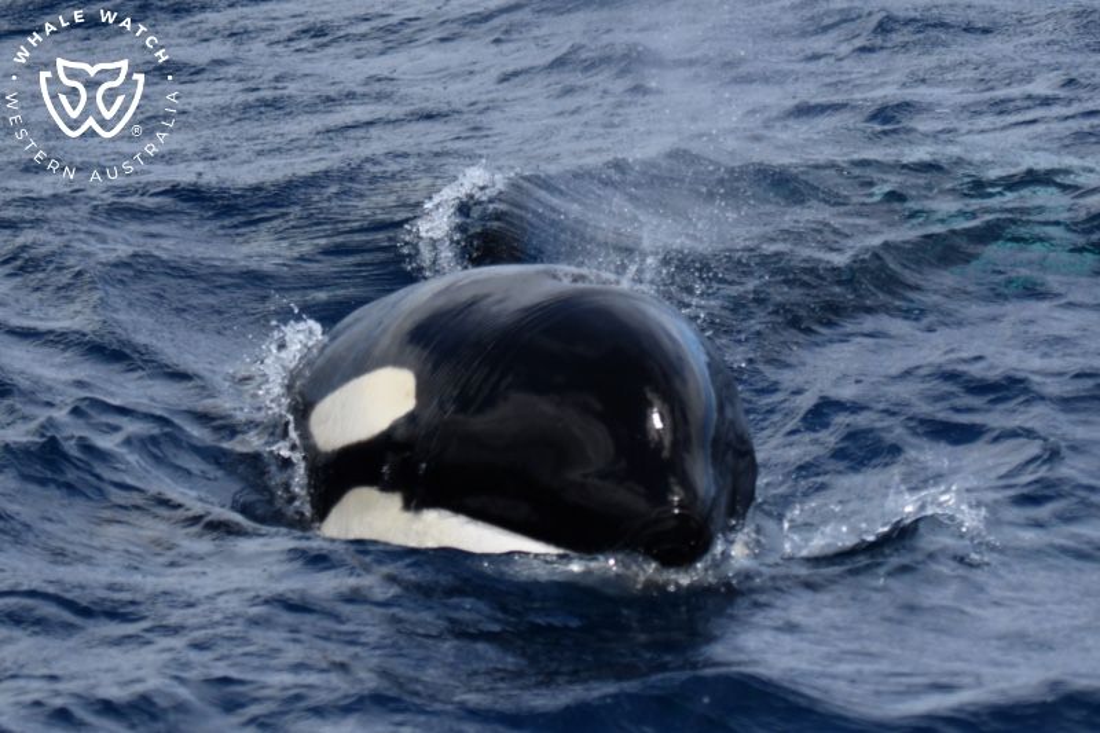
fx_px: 5346
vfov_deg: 7.8
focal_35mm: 175
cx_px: 550
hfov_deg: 11.7
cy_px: 366
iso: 900
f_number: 5.3
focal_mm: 175
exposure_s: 1/8000
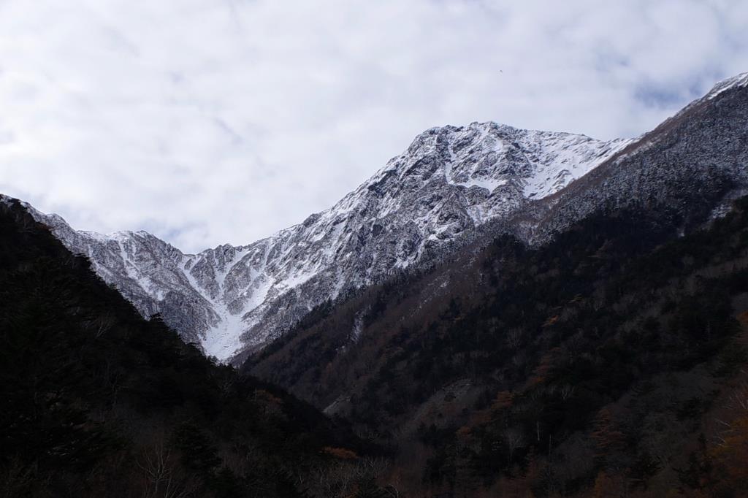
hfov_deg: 67.4
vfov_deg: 47.9
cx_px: 374
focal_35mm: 27
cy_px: 249
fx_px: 561
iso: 100
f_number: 7.1
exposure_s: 1/320
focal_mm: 18
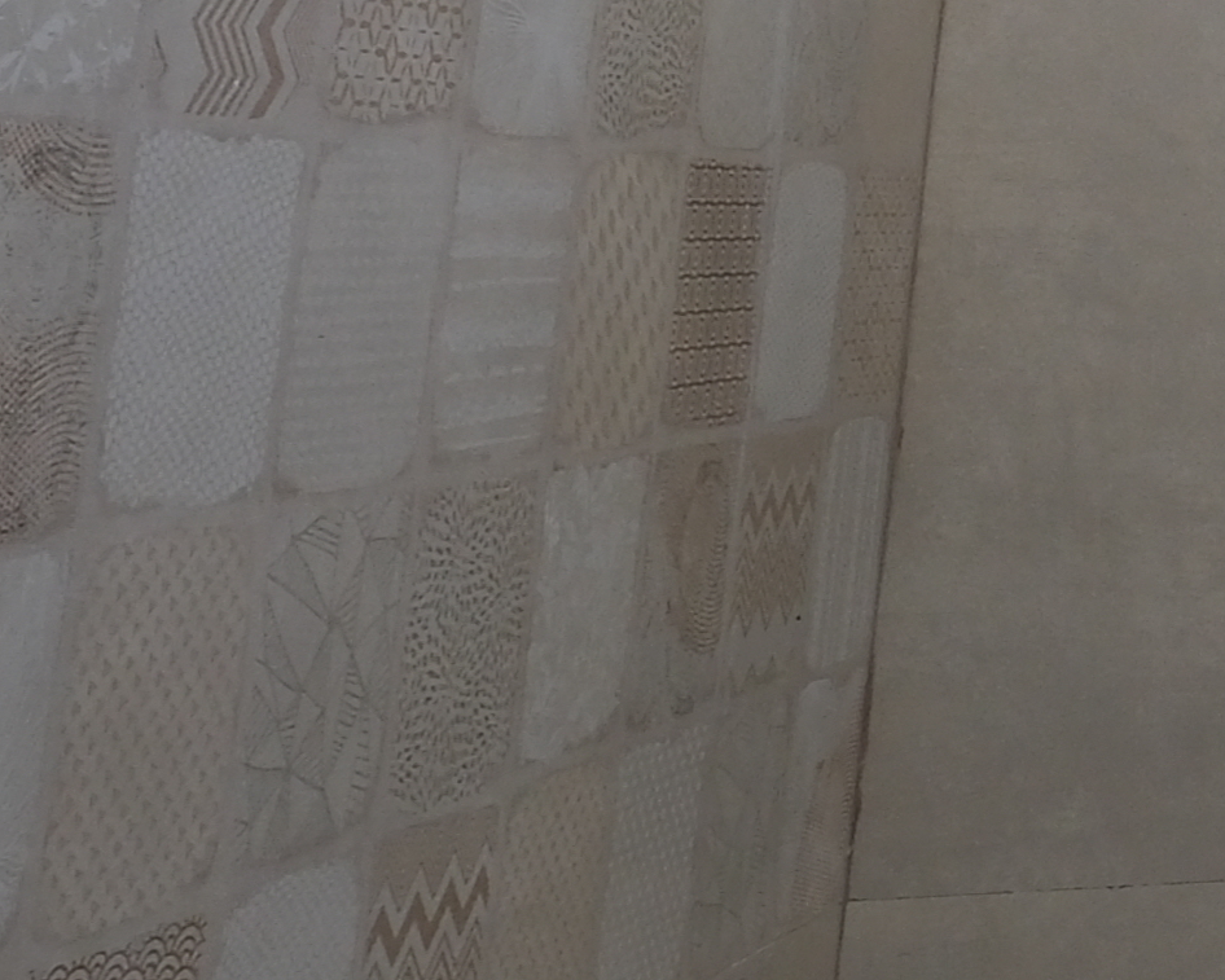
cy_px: 49
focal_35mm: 92
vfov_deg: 16.4
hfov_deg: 9.3
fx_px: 3336
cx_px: 4365
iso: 160
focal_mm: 8
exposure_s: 1/6
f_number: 5.6
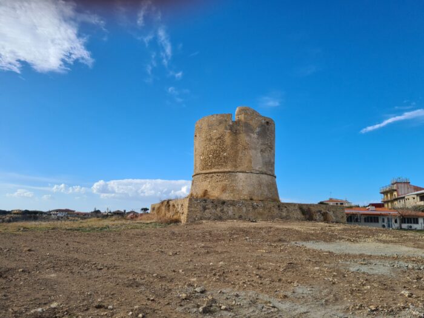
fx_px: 318
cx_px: 212
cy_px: 159
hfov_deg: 67.3
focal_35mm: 26
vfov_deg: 53.1
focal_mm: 5.4
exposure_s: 1/2064
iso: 50
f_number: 1.8
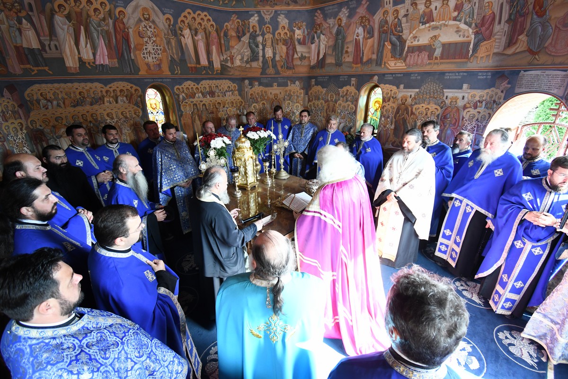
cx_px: 284
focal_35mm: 15
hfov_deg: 100.4
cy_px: 190
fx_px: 237
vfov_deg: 77.3
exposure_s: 1/125
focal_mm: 10
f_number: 4.5
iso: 1600
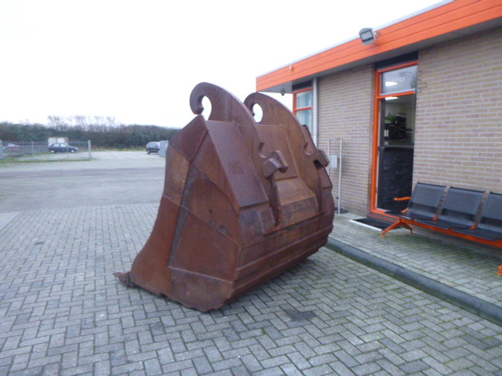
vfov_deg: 54.9
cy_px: 188
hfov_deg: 69.4
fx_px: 363
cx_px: 251
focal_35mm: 25
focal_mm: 4.5
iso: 400
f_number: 3.9
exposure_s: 1/30
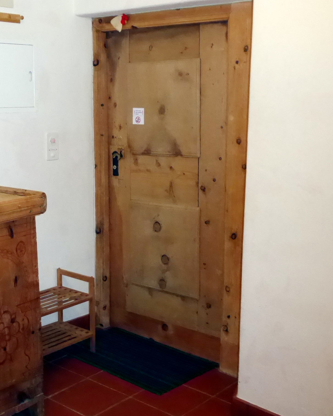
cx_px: 87
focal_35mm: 49
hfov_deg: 30.4
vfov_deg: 38.0
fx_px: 603
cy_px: 208
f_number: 3.7
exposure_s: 1/60
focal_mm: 6.7
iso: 800
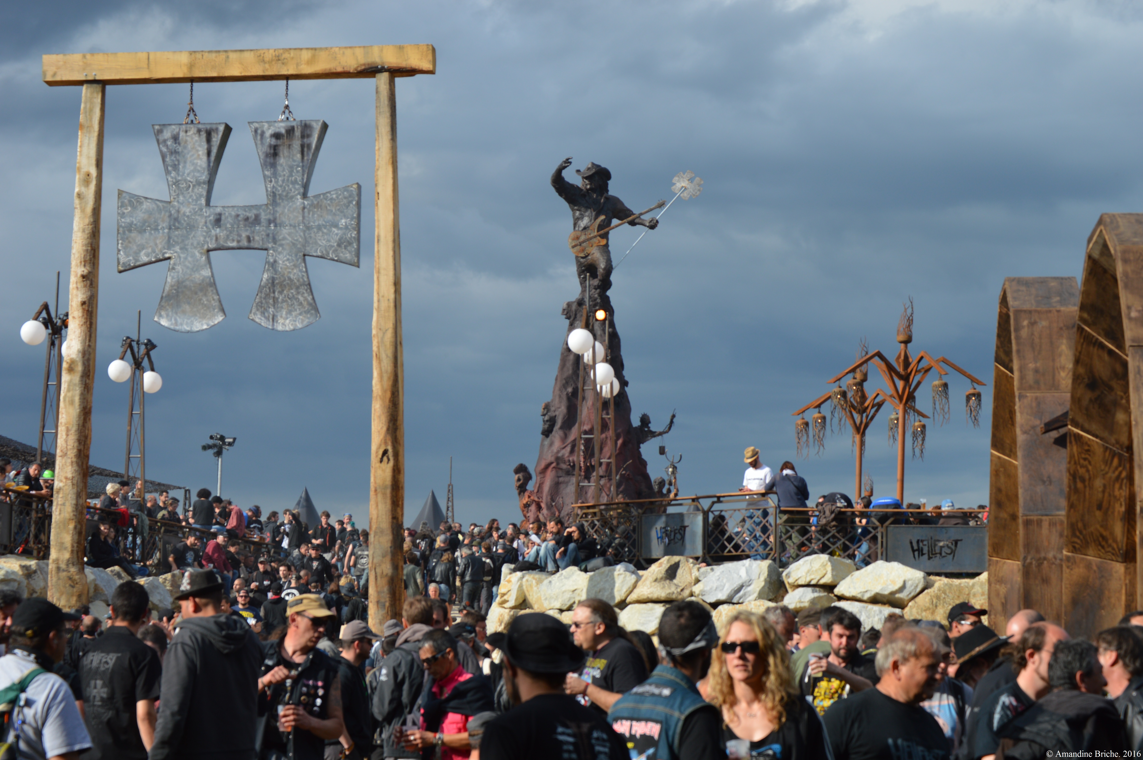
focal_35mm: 82
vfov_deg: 16.5
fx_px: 2617
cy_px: 380
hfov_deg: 24.6
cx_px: 572
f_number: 8
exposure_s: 1/250
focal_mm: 55
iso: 100
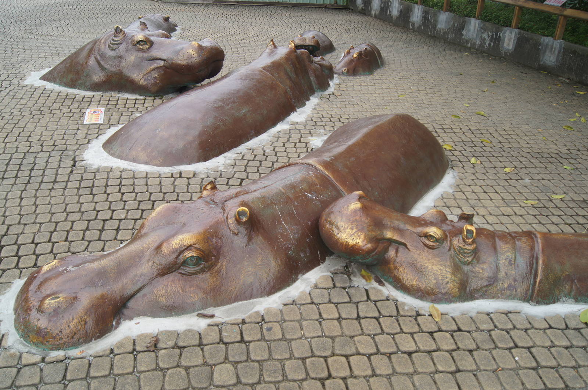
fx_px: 489
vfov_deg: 43.5
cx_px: 294
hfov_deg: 62.0
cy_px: 195
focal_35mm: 30
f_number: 5
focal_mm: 20
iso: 100
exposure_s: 1/250
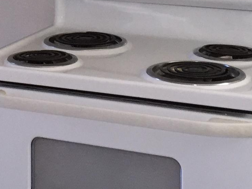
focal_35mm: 118
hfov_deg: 16.4
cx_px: 19
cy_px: -74
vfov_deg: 12.1
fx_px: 859
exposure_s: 1/30
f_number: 2.2
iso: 160
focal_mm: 4.15
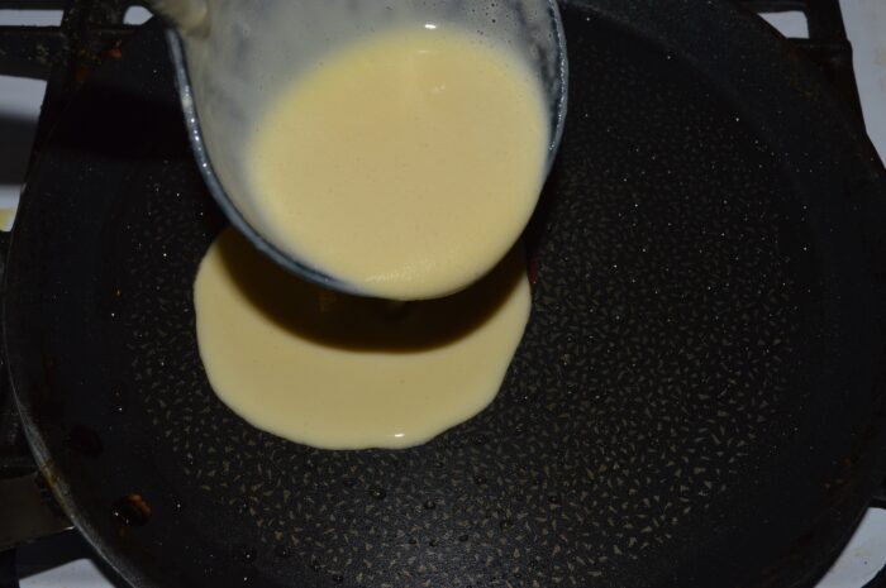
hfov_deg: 43.6
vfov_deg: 29.8
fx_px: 1106
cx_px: 443
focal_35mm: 45
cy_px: 294
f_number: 8
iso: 100
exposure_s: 1/60
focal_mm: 30
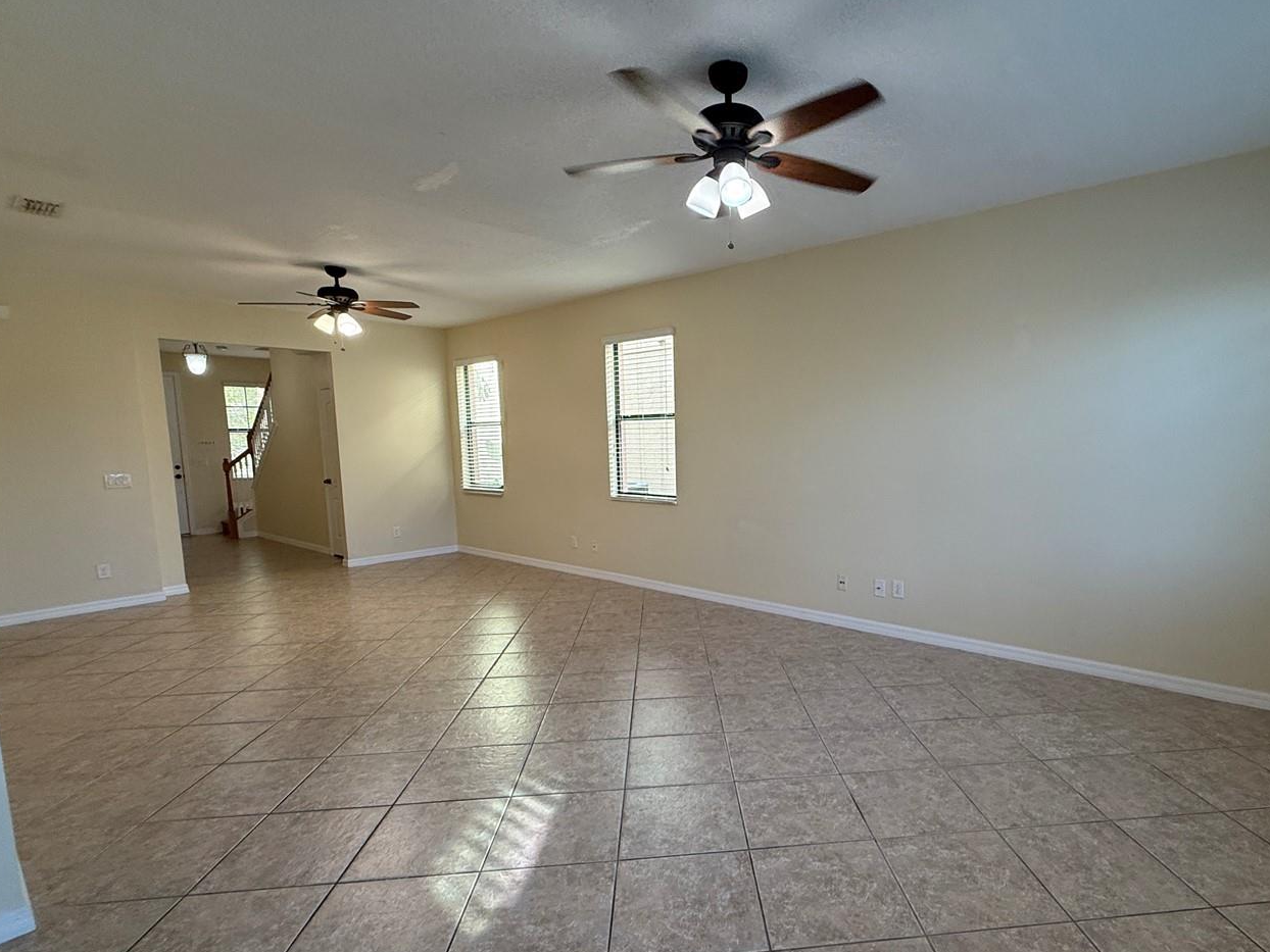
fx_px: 660
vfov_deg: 71.5
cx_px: 737
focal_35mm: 18
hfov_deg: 87.0
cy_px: 510
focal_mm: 2.22
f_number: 2.2
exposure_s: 1/120
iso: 200
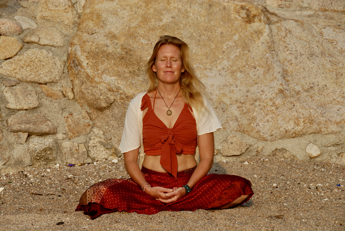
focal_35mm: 142
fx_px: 1367
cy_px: 116
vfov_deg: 9.7
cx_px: 172
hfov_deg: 14.4
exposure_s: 1/200
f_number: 7.1
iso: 100
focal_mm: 95
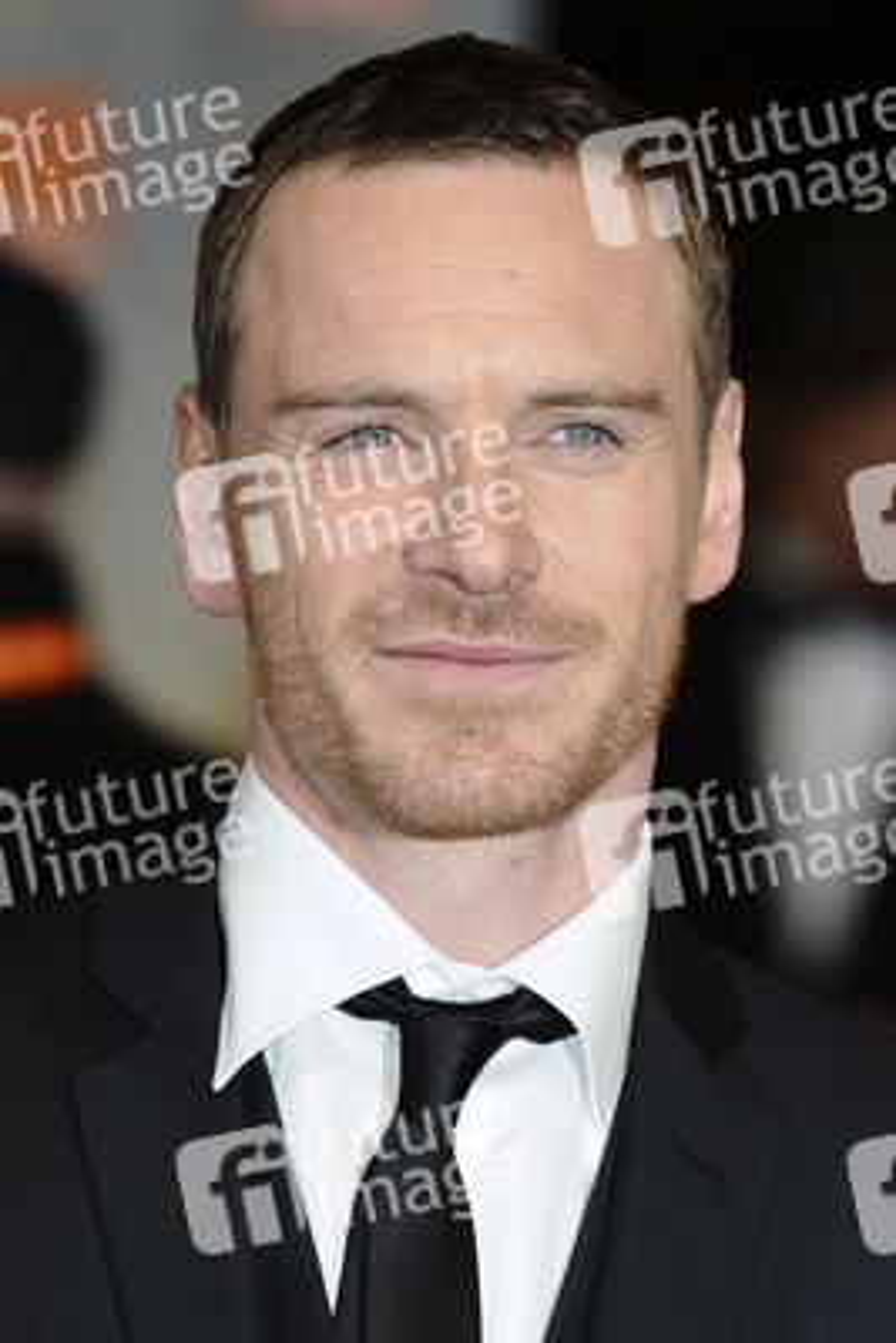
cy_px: 672
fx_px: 10350
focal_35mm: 278
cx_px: 448
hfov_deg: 5.0
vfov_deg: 7.4
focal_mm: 185
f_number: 4.5
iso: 320
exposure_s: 1/200
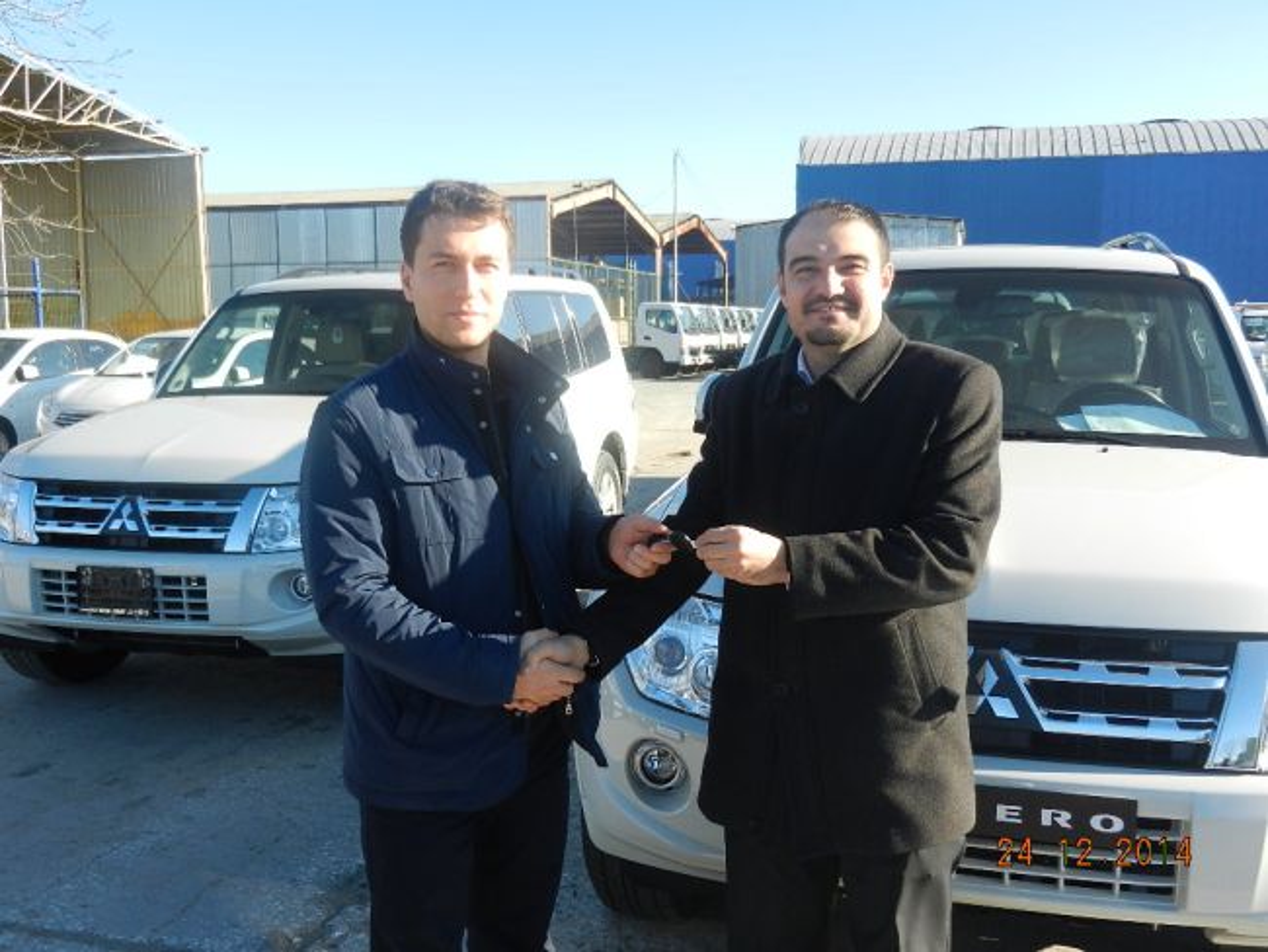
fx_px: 1209
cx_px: 634
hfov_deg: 55.3
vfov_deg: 43.0
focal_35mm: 33
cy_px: 476
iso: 160
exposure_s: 1/500
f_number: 3.8
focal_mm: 5.9
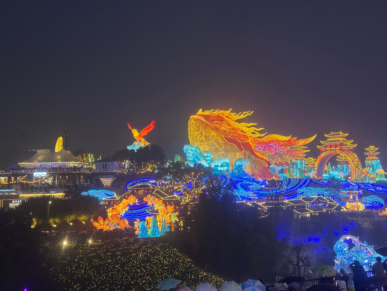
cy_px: 146
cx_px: 194
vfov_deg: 30.3
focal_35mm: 48
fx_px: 537
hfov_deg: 39.7
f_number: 1.78
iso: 125
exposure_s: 1/50
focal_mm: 6.86
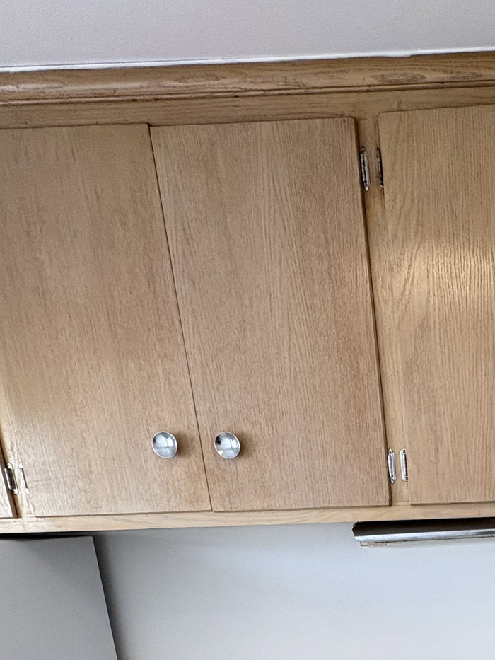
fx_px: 610
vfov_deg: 46.9
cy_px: 667
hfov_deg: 37.9
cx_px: 525
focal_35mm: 32
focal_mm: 2.22
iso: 100
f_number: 2.2
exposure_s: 1/120
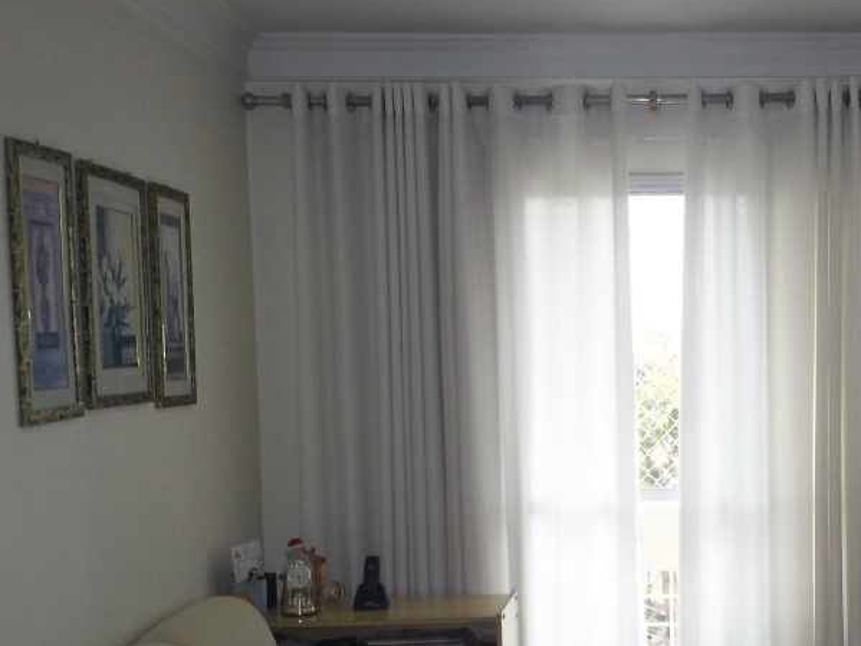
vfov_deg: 22.4
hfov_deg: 29.3
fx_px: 1616
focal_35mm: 65
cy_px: 468
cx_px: 655
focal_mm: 6.3
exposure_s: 1/50
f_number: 4.5
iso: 160
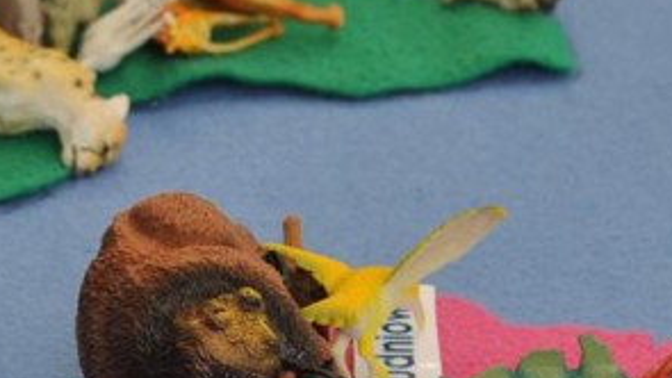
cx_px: 194
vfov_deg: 4.1
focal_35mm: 300
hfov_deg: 7.2
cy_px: 271
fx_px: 5343
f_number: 6.3
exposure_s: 1/100
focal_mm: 55
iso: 400
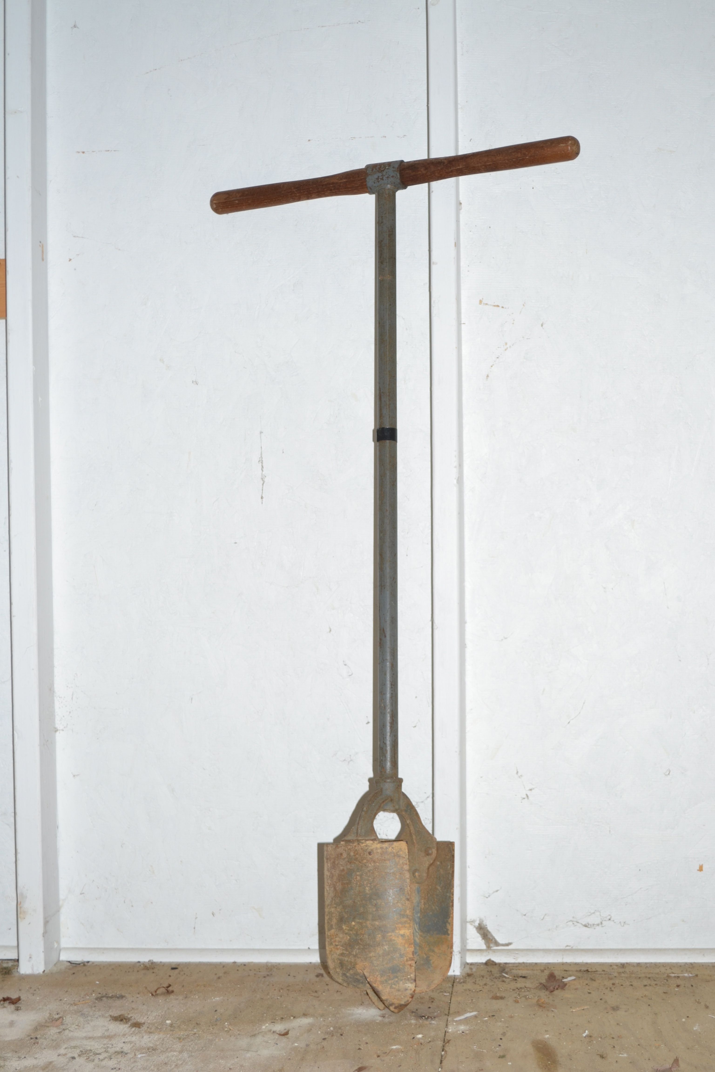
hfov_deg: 25.8
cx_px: 358
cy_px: 536
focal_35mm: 52
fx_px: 1564
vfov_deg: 37.9
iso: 200
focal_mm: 35
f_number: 5.6
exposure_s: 1/200
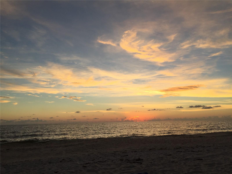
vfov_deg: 48.2
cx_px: 116
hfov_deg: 61.7
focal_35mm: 29
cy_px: 87
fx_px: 194
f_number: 2.2
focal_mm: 4.15
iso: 32
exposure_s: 1/581
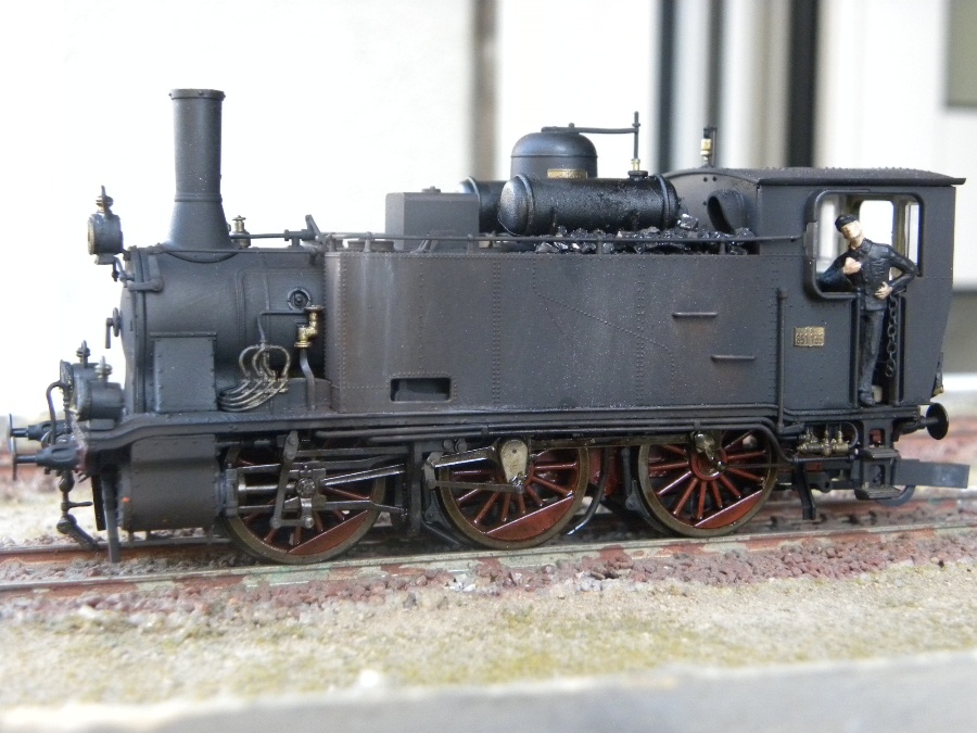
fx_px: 1637
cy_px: 366
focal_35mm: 58
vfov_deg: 25.2
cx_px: 488
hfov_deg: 33.2
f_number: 3.5
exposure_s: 1/64
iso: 400
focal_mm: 10.3
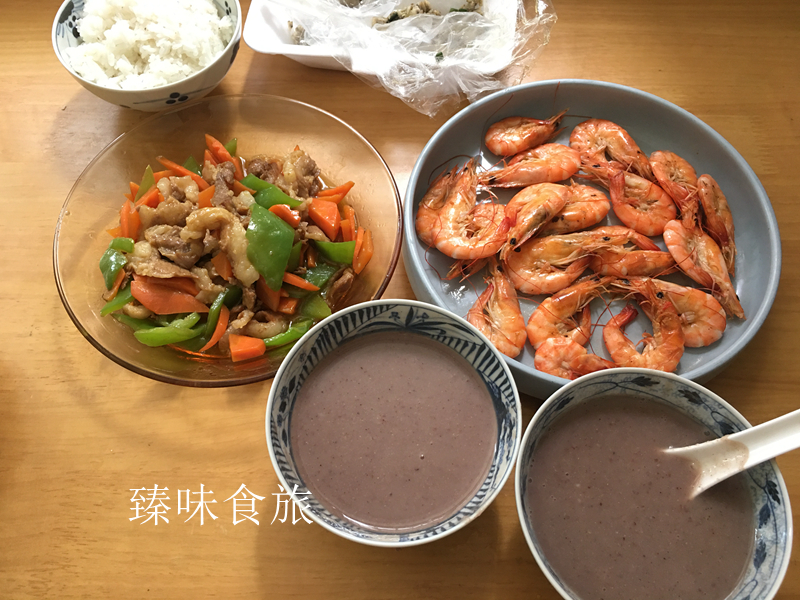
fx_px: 670
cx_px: 400
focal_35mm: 29
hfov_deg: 61.7
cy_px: 300
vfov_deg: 48.2
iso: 80
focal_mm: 4.15
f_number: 2.2
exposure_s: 1/17
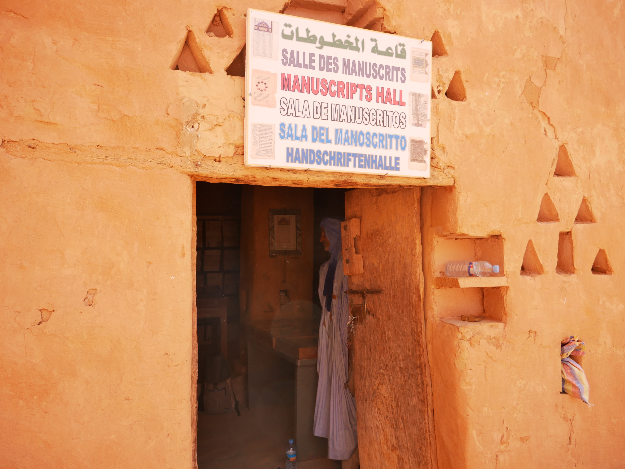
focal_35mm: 28
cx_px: 312
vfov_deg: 49.8
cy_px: 234
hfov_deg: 63.4
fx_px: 506
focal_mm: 14
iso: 200
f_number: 5
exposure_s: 1/250
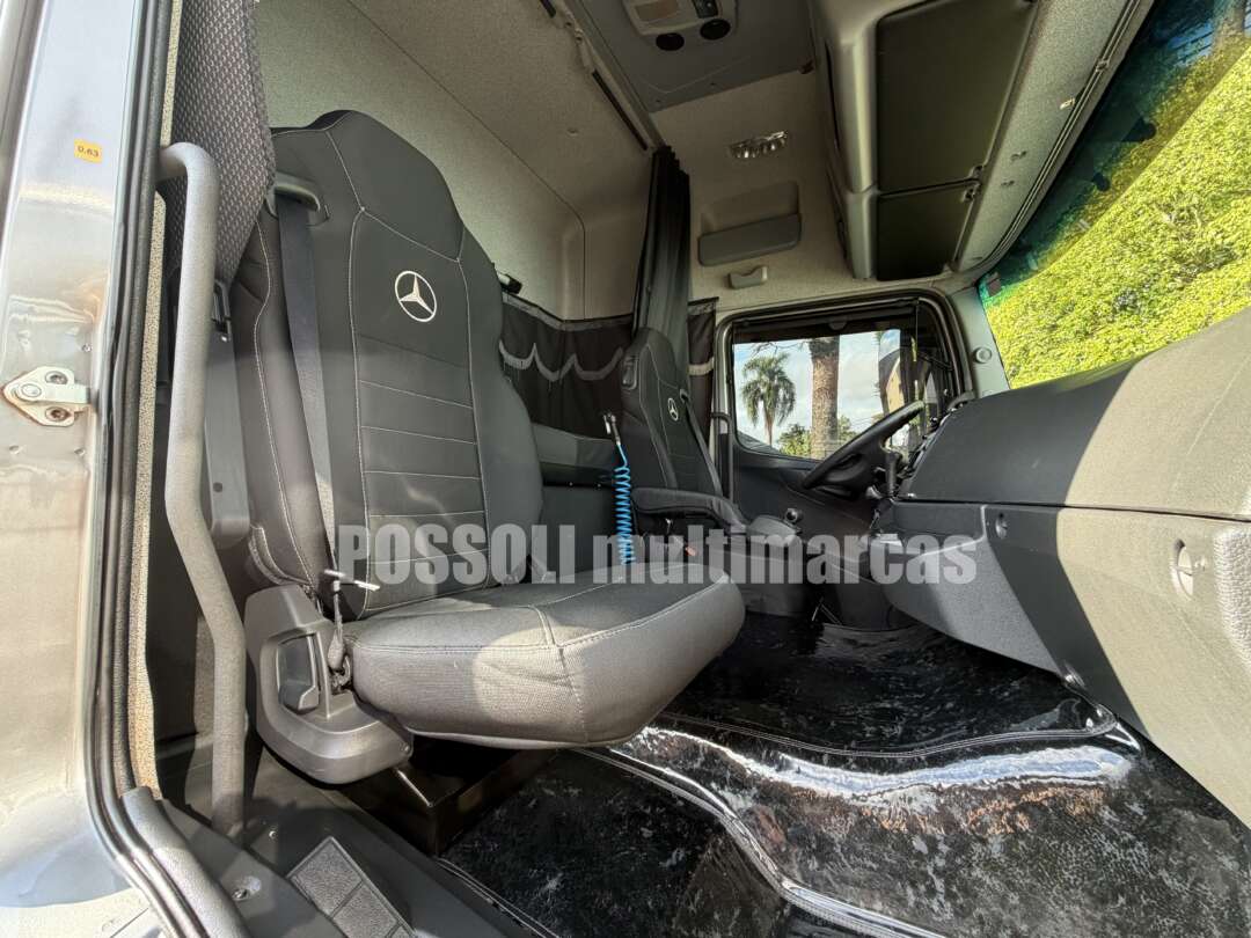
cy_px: 469
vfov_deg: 85.7
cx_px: 626
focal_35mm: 14
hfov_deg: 102.1
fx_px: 506
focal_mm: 2.22
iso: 160
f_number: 2.2
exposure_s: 1/121
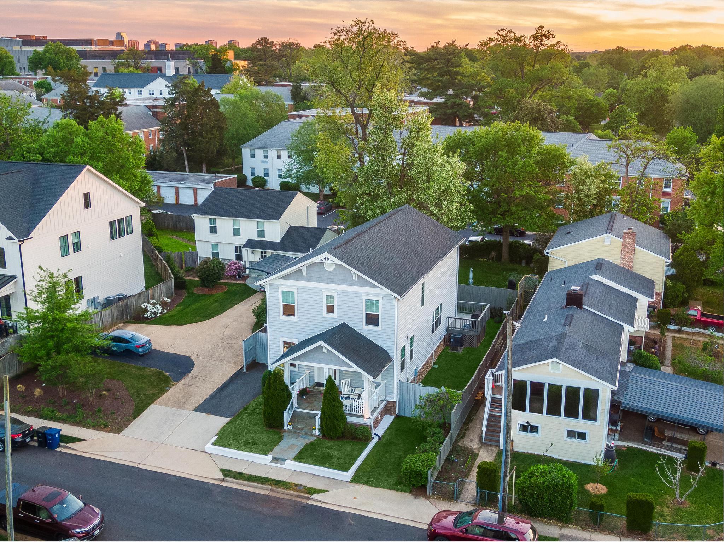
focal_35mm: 40
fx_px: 836
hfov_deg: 46.8
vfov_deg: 35.9
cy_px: 271
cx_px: 362
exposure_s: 1/80
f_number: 3.5
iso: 160
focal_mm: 6.92
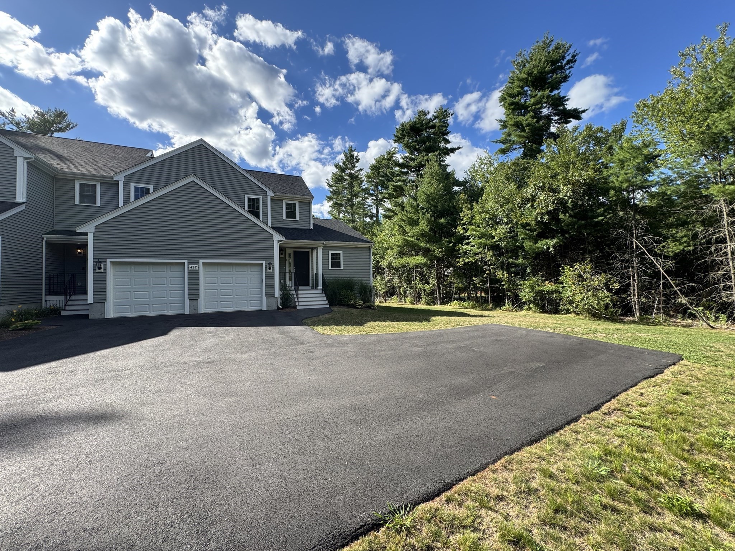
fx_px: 297
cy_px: 276
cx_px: 368
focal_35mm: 14
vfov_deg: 85.7
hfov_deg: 102.1
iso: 40
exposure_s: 1/600
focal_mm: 2.22
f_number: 2.2
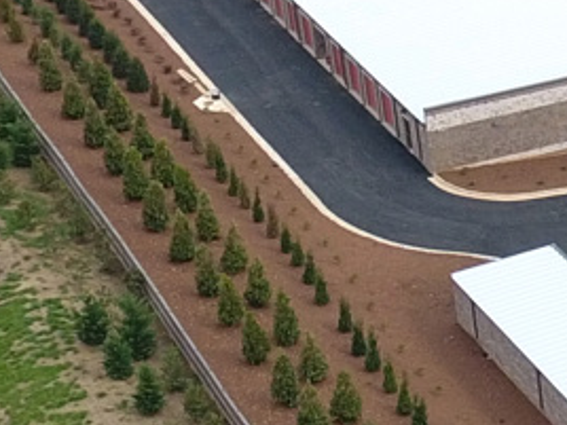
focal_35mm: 153
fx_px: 2506
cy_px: 425
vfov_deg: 9.6
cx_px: 1106
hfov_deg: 11.7
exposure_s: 1/431
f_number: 2.8
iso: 100
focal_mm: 3.61
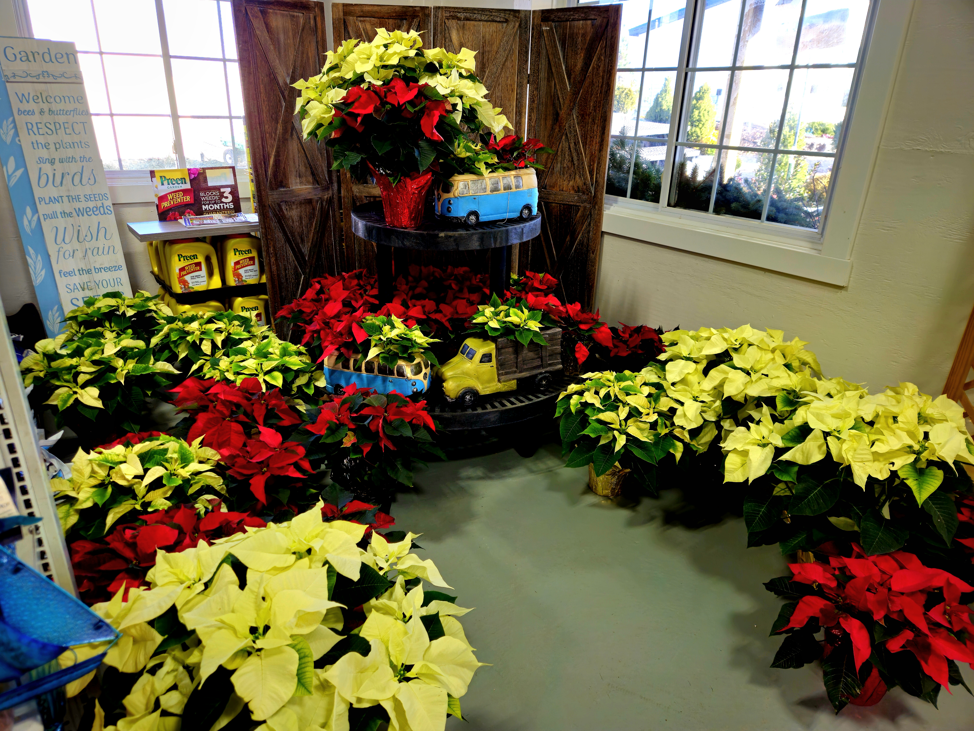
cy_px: 366
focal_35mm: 23
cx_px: 487
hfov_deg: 73.9
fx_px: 647
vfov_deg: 58.9
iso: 40
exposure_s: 1/120
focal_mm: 5.4
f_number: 1.8
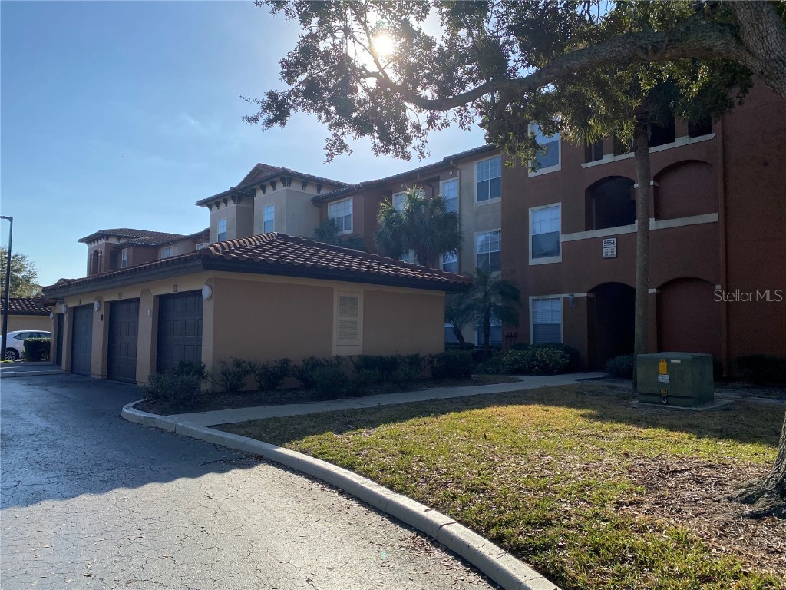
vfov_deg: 53.1
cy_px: 295
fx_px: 590
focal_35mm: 26
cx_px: 393
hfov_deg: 67.3
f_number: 1.8
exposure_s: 1/3497
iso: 32
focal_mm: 4.25
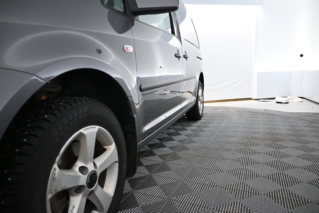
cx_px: 160
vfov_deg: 53.1
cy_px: 106
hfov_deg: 73.7
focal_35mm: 24
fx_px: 213
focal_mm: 16
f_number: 3.5
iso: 1800
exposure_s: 1/125
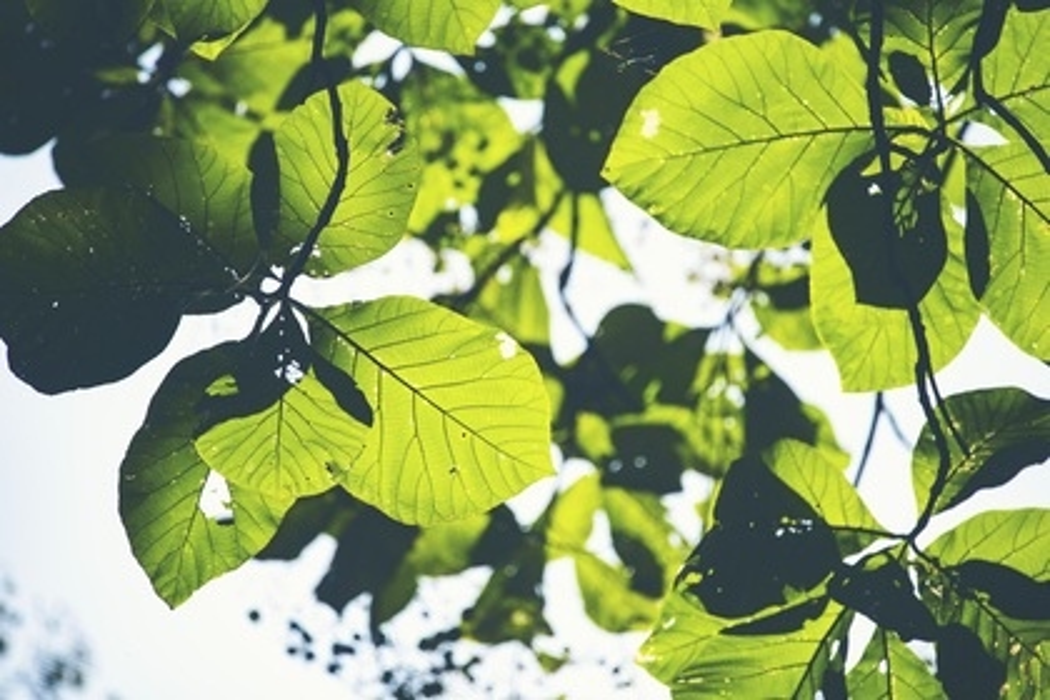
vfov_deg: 4.6
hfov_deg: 6.9
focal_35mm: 300
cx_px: 525
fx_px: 8749
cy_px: 350
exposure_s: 1/640
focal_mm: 300
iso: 125
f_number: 4.5
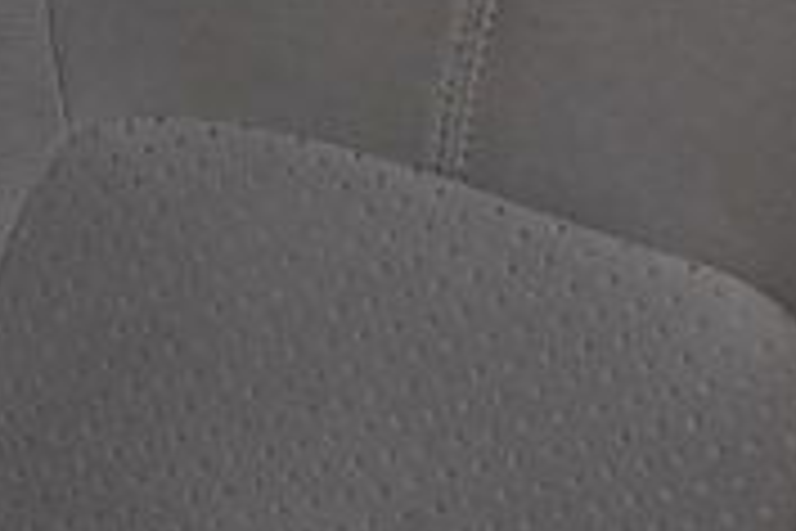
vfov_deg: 8.8
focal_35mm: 156
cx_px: -108
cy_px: 104
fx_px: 3449
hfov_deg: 12.9
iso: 1600
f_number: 4
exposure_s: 1/15
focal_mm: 18
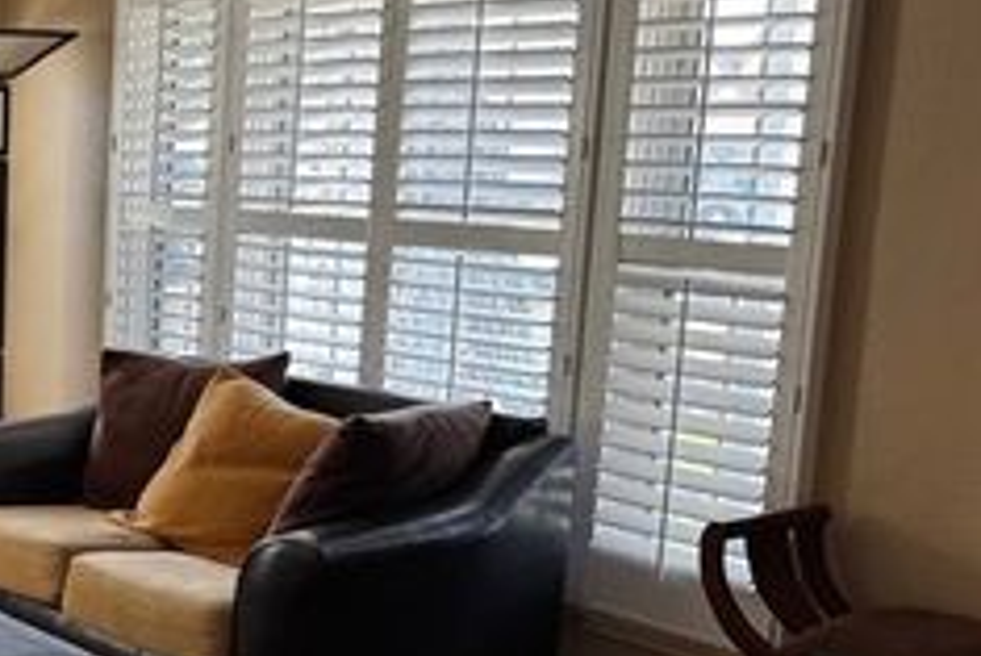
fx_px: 1718
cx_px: -113
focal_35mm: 63
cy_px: 441
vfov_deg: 21.5
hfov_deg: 28.7
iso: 100
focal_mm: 6.76
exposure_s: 1/121
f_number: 1.78
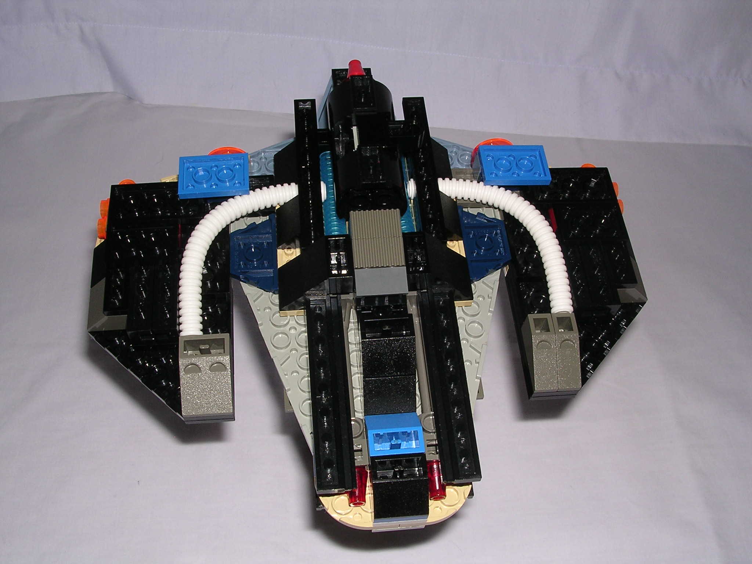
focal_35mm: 38
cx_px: 376
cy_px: 282
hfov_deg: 49.0
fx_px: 826
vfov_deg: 37.7
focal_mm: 5.8
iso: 100
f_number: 5.6
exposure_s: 1/60.1
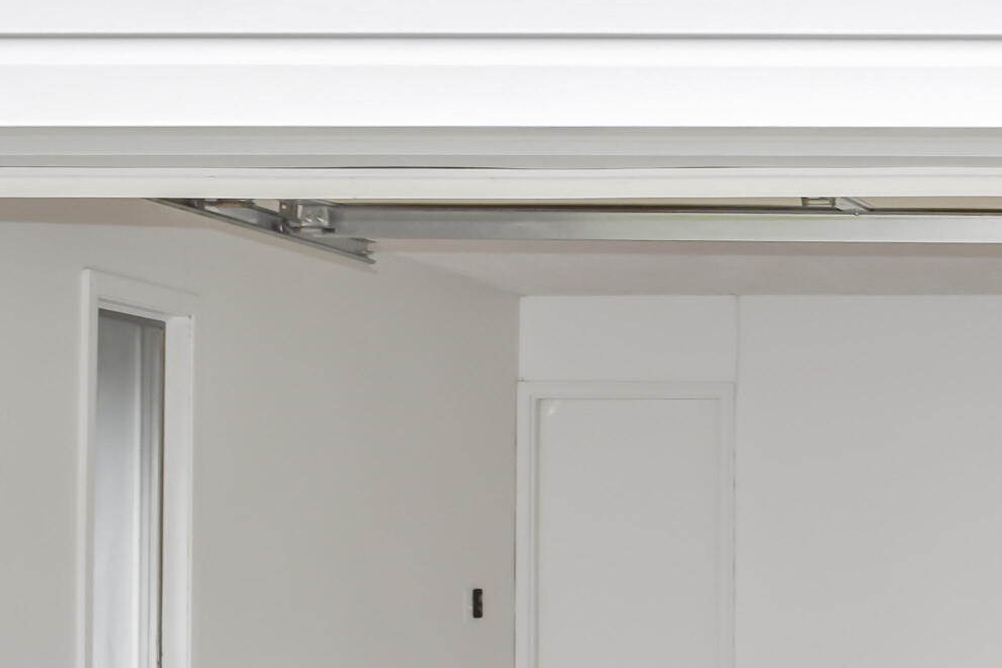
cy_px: 700
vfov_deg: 16.3
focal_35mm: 82
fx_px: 2283
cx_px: 1196
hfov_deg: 22.8
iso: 180
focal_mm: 18
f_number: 5.6
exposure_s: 1/125
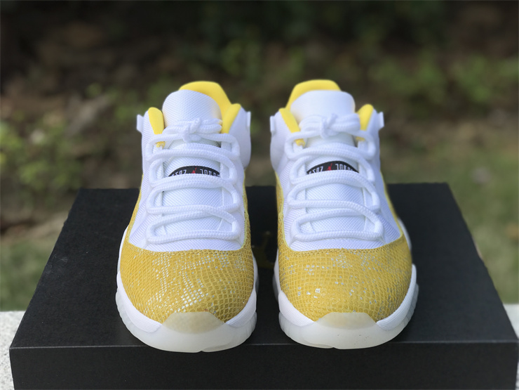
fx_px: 855
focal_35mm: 57
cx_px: 260
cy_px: 195
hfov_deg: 33.8
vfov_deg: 25.7
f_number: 2.8
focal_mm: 6.6
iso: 20
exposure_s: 1/227
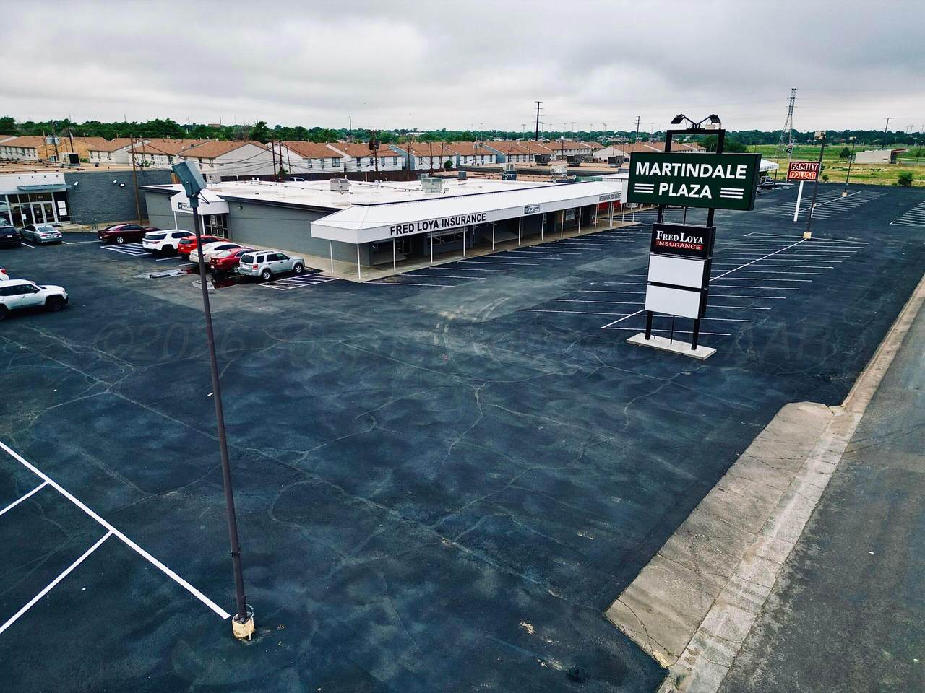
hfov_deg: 71.6
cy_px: 346
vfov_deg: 56.8
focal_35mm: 24
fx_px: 641
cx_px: 462
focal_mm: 6.72
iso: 200
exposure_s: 1/1000
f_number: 1.7
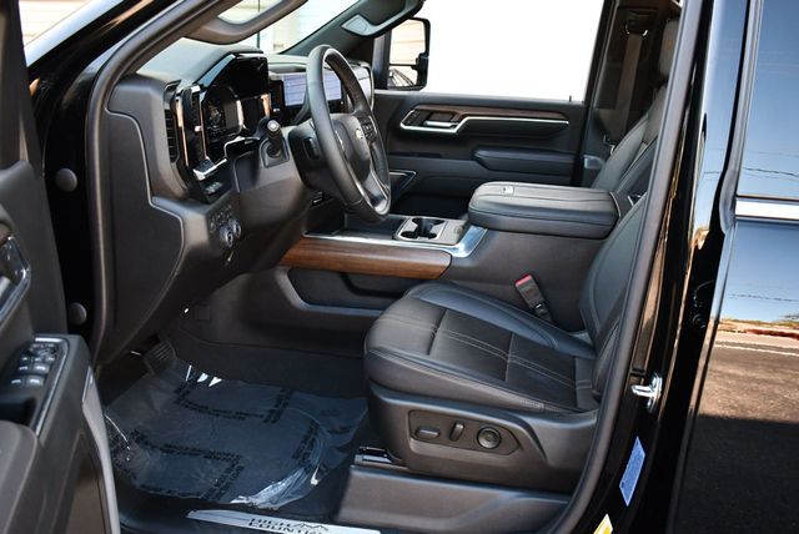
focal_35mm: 36
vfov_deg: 36.9
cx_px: 400
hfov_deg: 53.1
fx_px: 800
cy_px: 267
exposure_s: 1/250
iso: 720
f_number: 3.5
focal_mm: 18
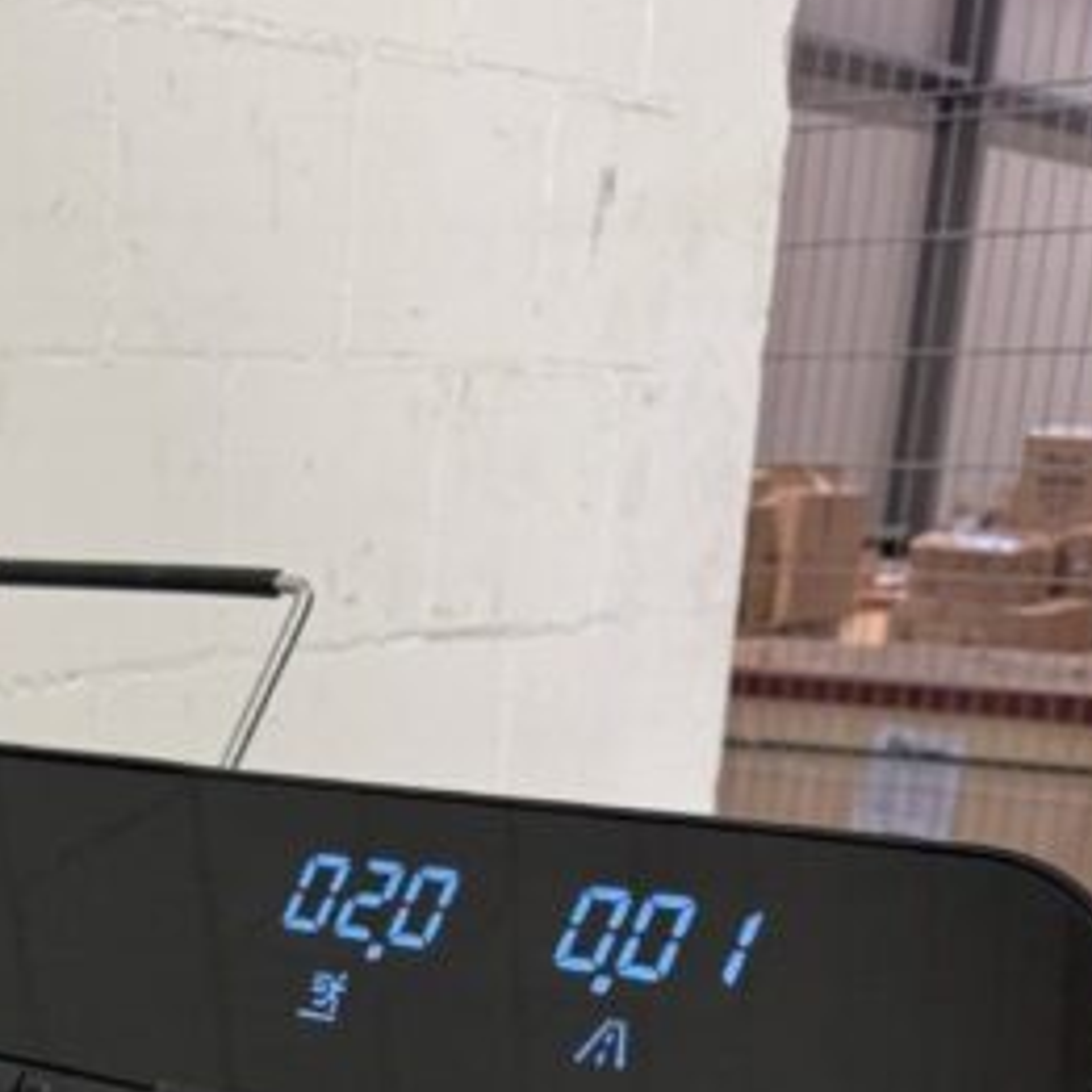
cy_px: 1473
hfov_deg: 25.2
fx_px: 2320
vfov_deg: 23.1
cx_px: 0
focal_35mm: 65
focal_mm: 6.76
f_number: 1.78
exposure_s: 1/50
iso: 250
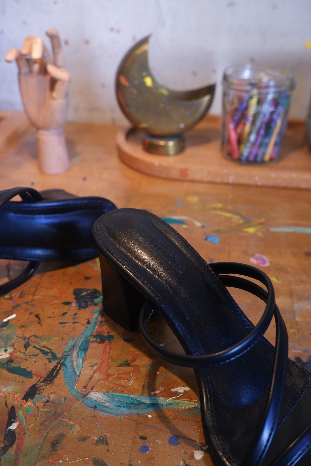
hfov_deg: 34.2
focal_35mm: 39
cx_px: 156
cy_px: 233
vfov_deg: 49.6
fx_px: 505
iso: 400
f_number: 4.4
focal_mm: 26.4
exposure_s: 1/20
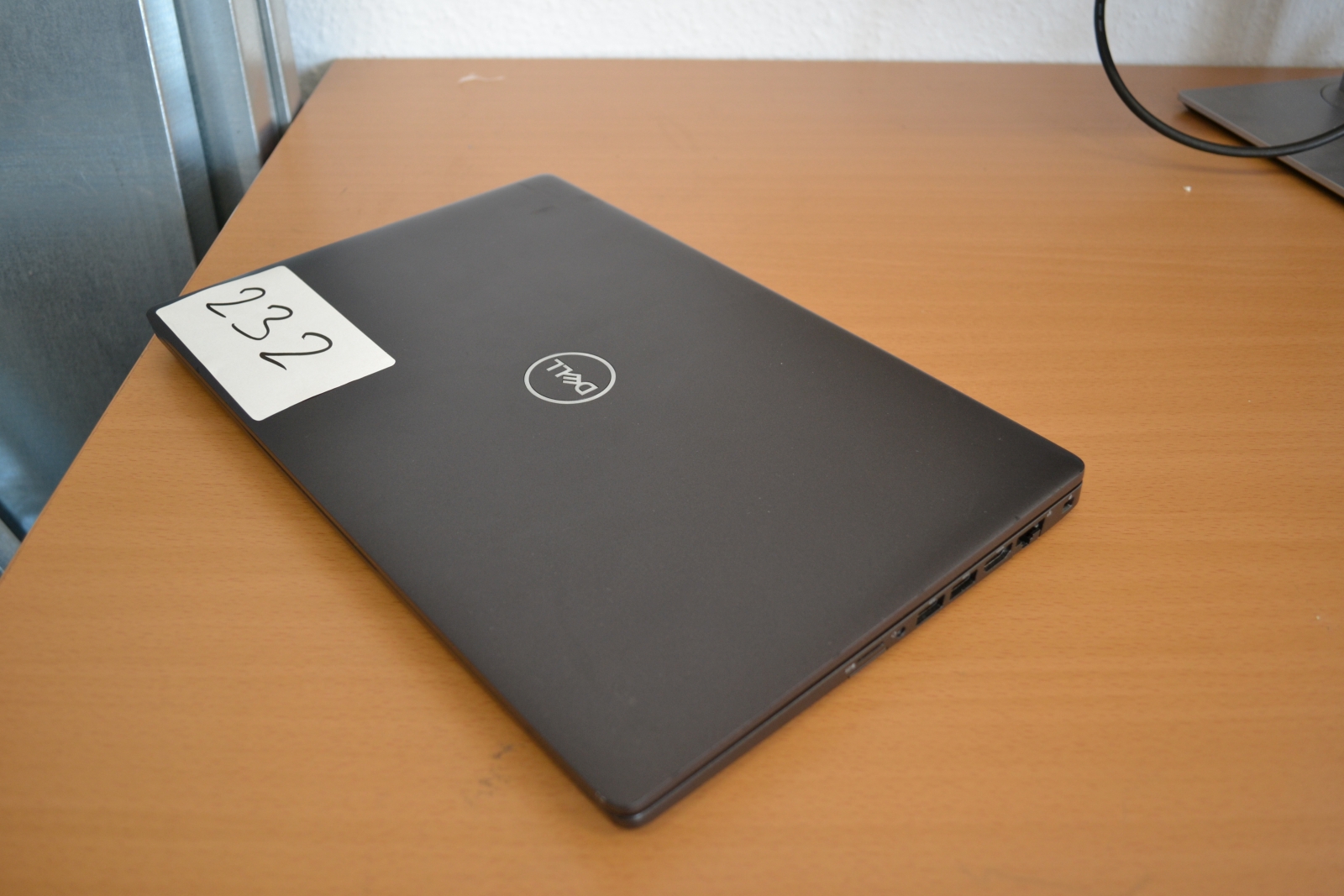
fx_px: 1120
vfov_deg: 43.6
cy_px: 448
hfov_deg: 61.9
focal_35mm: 30
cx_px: 672
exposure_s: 1/50
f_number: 3.8
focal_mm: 20
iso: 400
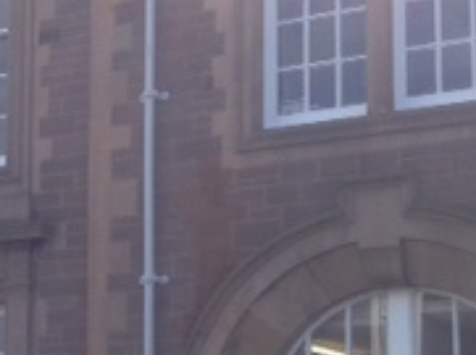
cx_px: -108
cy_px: 292
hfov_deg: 15.3
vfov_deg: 11.9
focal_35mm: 124
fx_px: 1702
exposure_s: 1/767
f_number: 2.4
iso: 50
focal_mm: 4.28
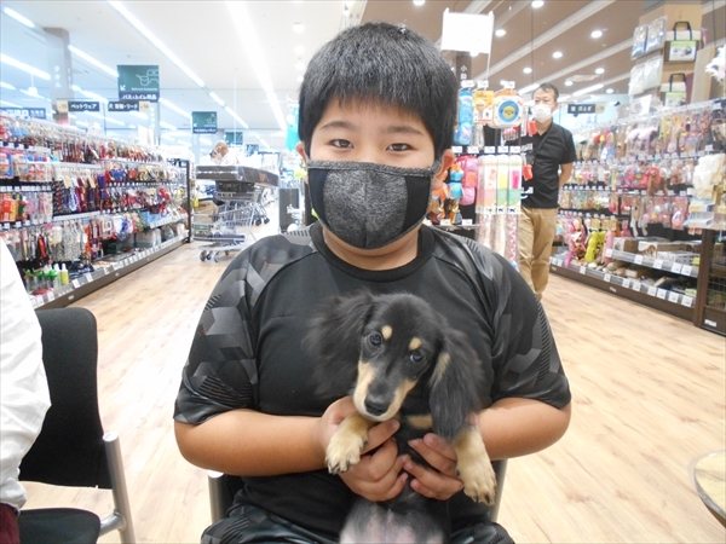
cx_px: 363
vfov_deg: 53.1
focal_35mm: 26
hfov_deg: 67.3
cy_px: 272
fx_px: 545
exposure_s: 1/25
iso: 400
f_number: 3.2
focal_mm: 4.6
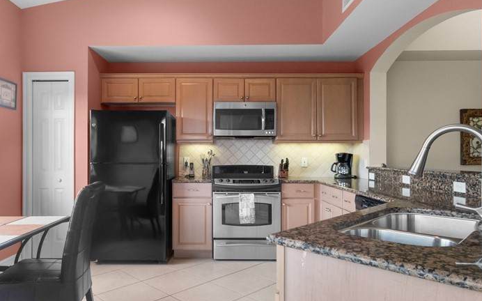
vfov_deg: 51.0
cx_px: 210
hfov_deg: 74.5
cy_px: 159
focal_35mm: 24
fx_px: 315
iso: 1250
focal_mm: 10
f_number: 4.5
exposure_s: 1/80
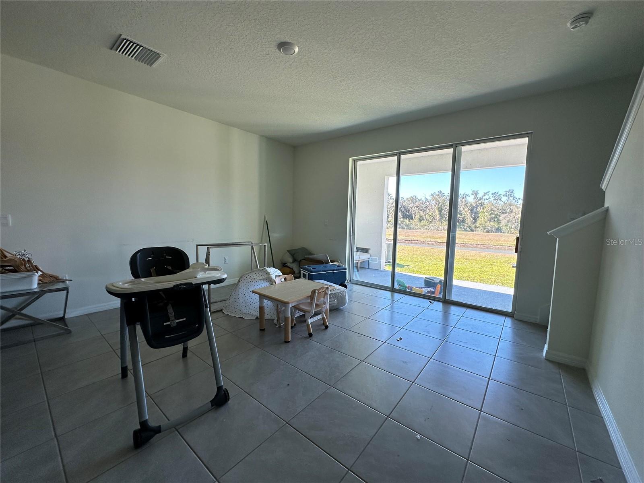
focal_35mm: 14
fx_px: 260
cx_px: 322
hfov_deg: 102.1
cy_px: 242
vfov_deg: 85.7
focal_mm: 2.22
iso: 64
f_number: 2.2
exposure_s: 1/99
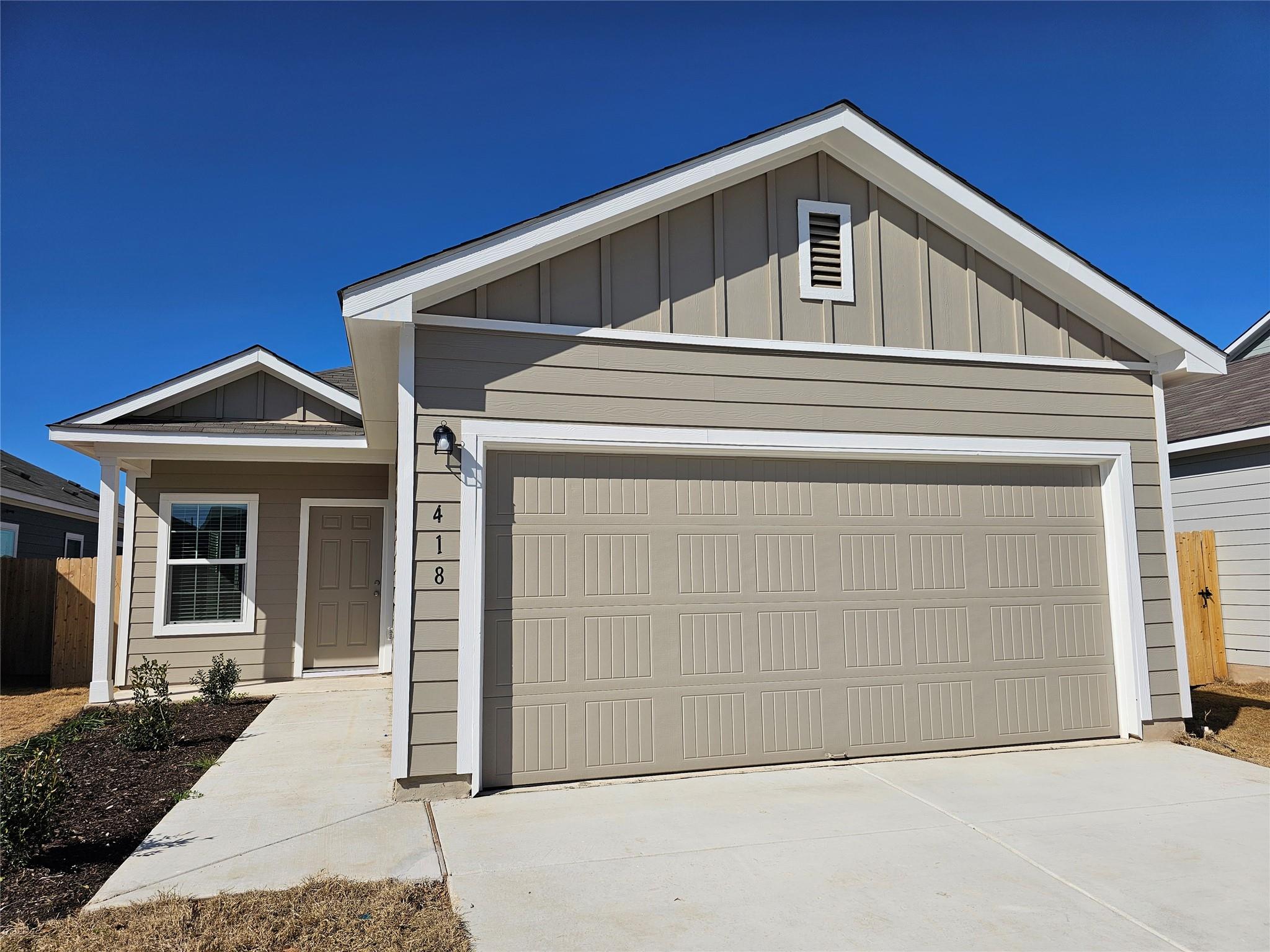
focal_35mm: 23
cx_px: 635
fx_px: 844
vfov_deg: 58.9
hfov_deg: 73.9
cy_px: 476
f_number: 1.7
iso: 10
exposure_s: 1/1973
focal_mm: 6.3
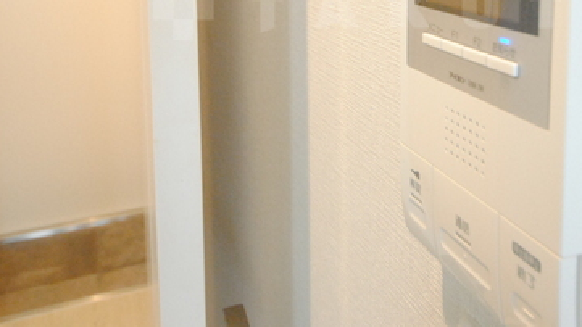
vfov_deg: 28.7
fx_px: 602
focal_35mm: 39
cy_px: 10
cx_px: 395
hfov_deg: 50.5
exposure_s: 1/30
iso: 1400
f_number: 5.3
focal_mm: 14
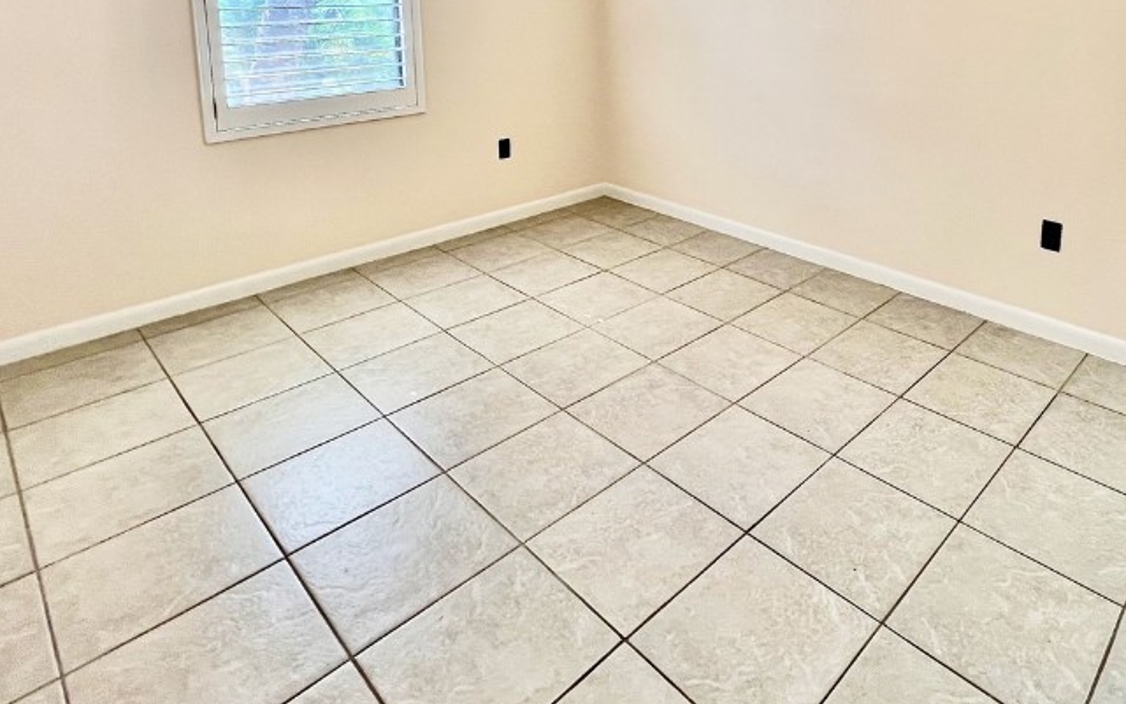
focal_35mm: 22
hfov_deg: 77.0
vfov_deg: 49.1
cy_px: 70
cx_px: 755
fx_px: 675
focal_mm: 1.57
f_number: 1.8
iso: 125
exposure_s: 1/120
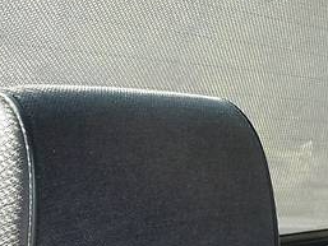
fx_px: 825
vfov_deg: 16.6
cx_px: 208
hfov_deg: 22.4
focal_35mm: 87
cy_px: 245
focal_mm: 4.6
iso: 100
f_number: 2.8
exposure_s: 1/80
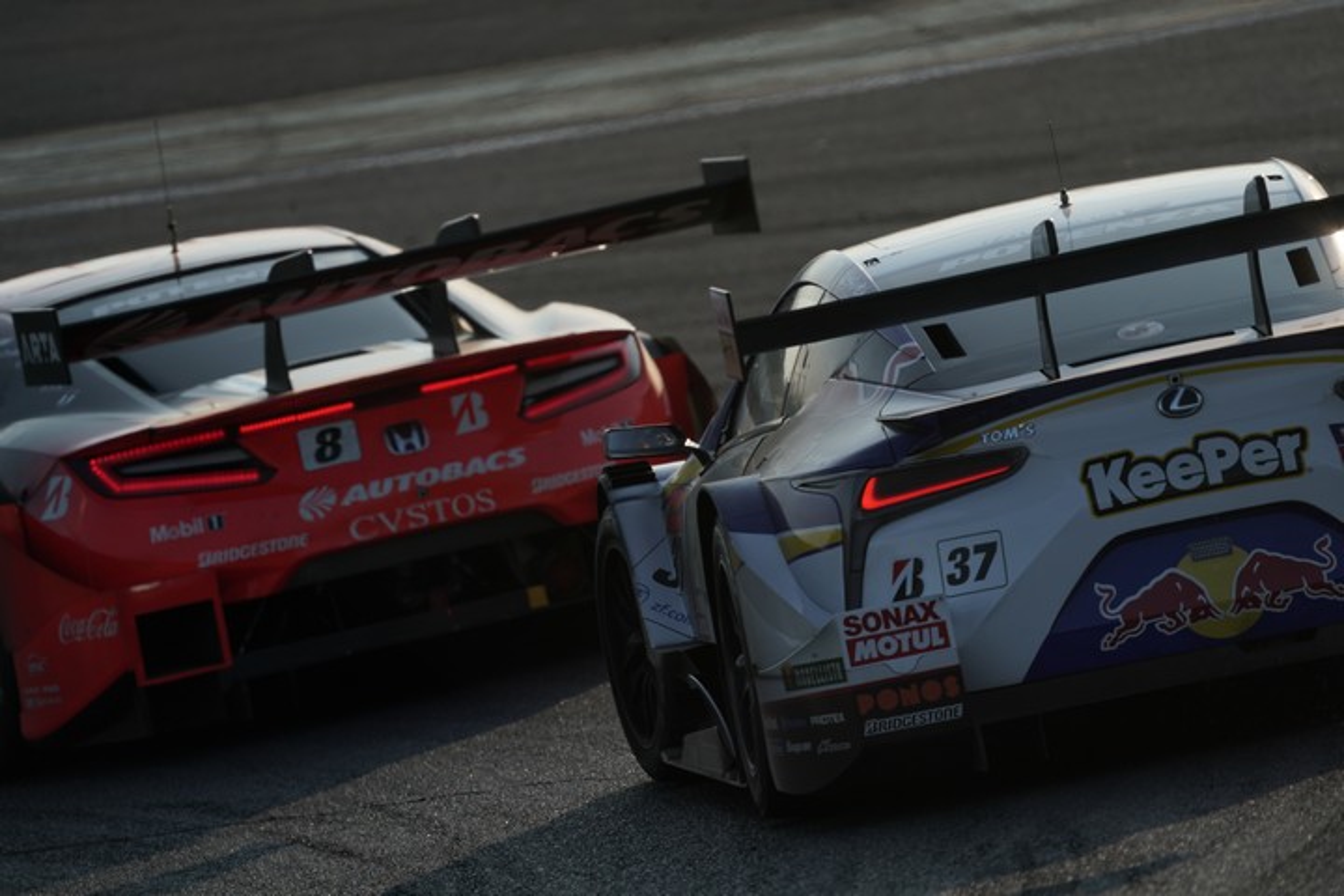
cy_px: 448
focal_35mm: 600
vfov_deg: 2.3
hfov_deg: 3.4
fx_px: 22398
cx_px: 672
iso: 200
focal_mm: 600
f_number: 6.3
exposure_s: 1/1000
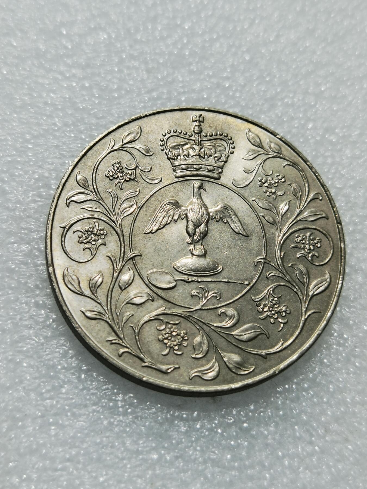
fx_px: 862
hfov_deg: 24.0
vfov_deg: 31.7
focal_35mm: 61
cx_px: 184
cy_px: 244
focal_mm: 6.67
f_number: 1.9
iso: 50
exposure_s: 1/100
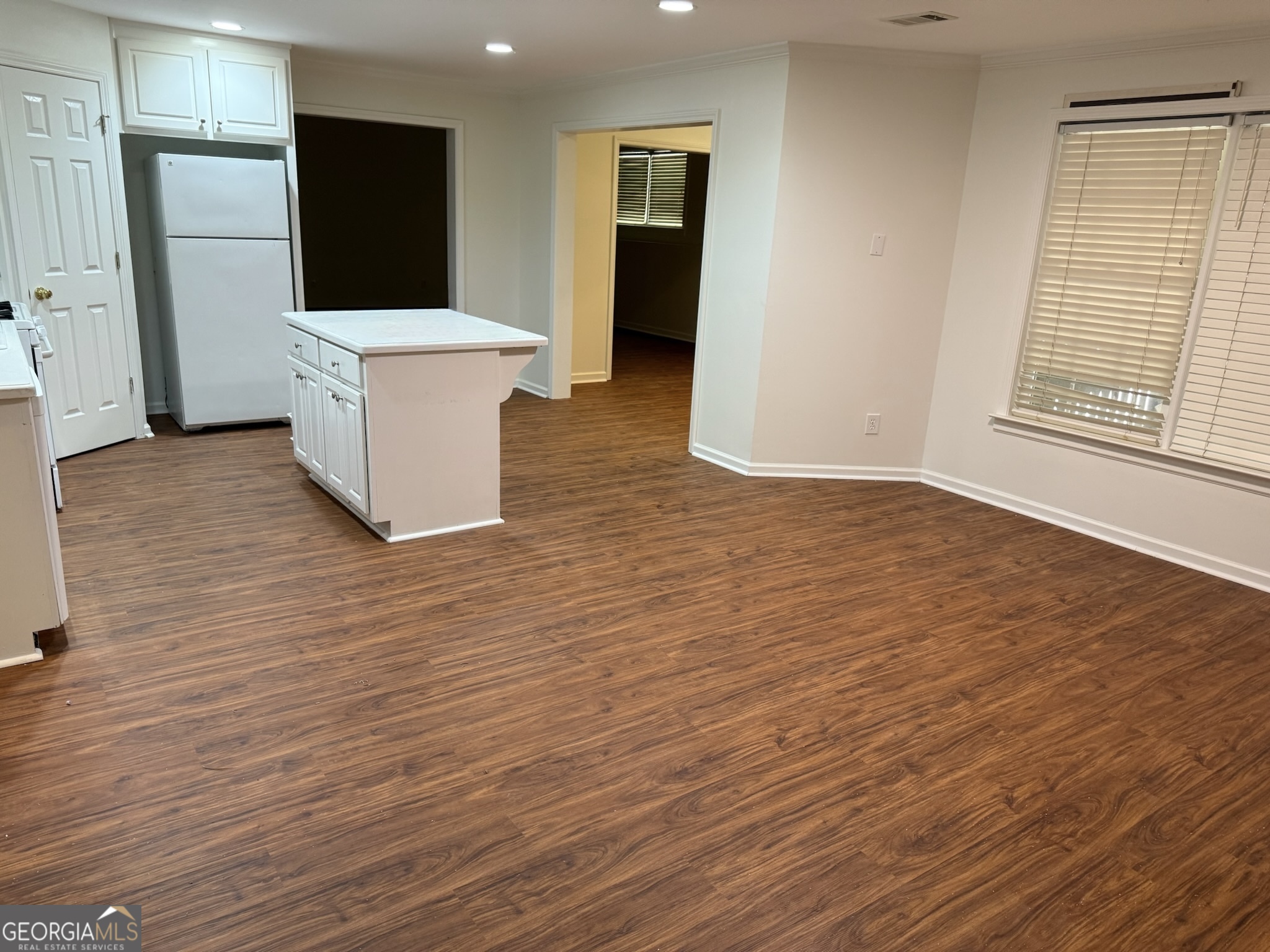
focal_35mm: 24
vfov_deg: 56.8
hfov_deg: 71.6
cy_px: 476
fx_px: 881
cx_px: 635
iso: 200
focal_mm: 6.76
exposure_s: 1/60
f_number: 1.78
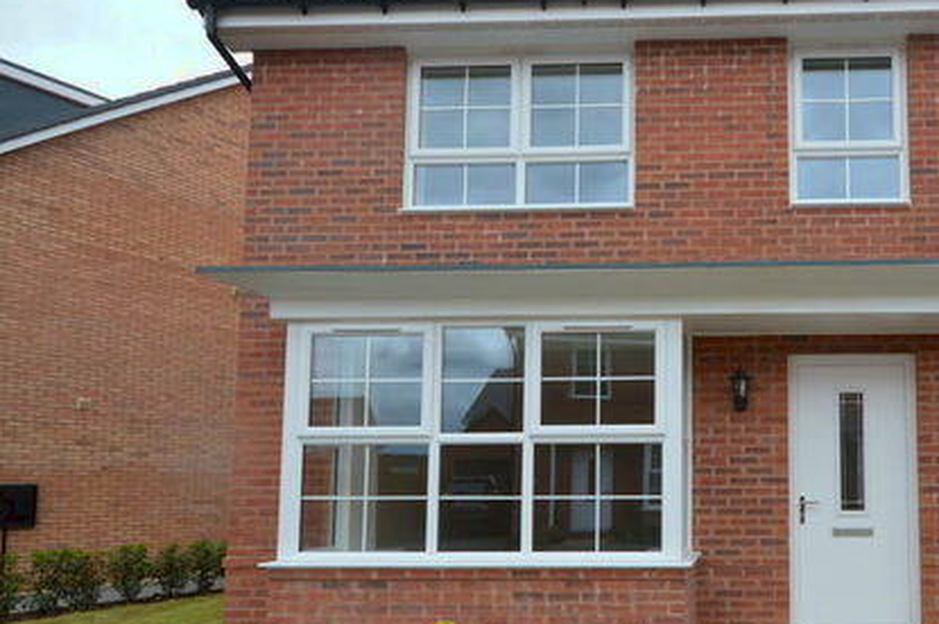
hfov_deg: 61.6
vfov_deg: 45.8
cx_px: 720
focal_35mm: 28
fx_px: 726
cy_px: 423
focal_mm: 11
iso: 100
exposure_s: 1/160
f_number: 6.3
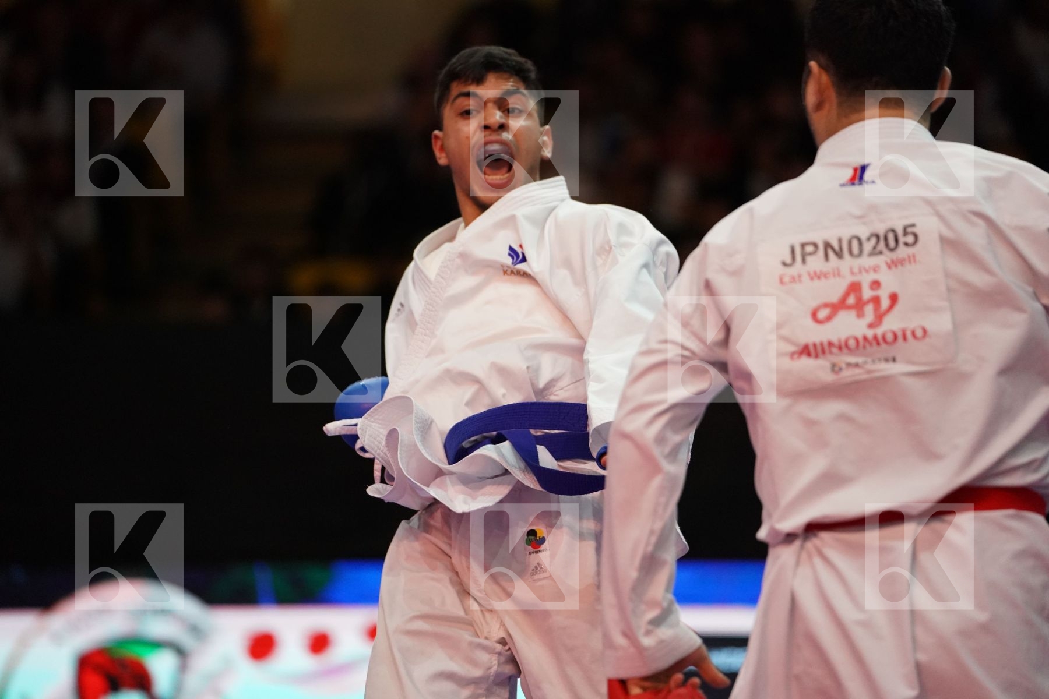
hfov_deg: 10.6
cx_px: 524
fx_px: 5653
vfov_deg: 7.1
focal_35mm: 194
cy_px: 350
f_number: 2.8
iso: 5000
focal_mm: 194
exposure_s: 1/1000
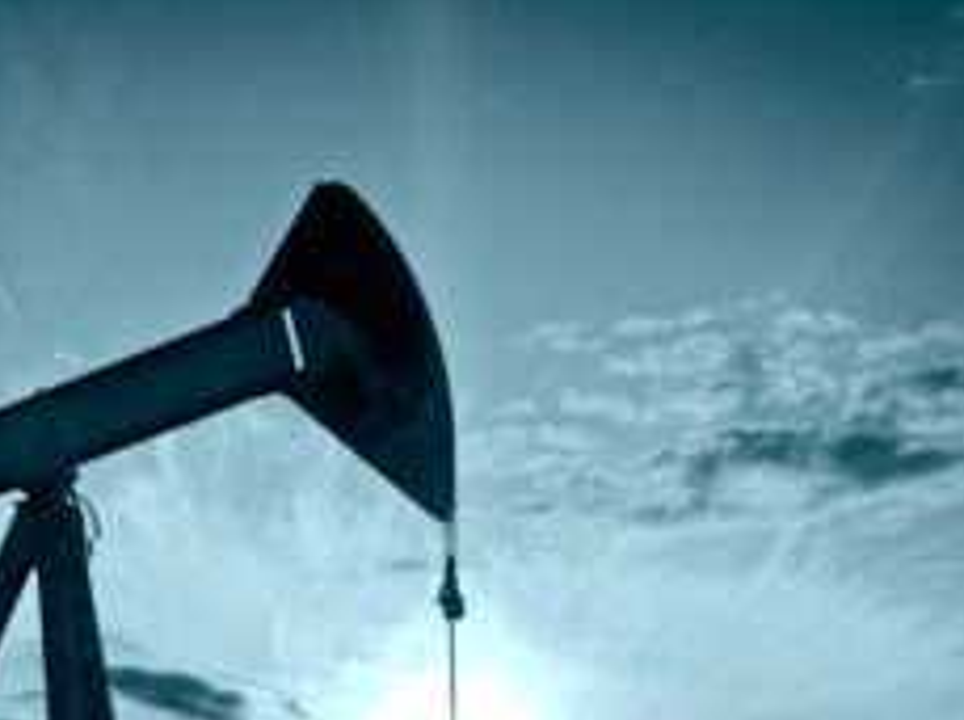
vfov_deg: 19.6
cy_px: 600
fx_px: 2058
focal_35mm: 74
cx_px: 274
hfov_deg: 26.1
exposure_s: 1/200
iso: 320
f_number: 14
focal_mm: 40
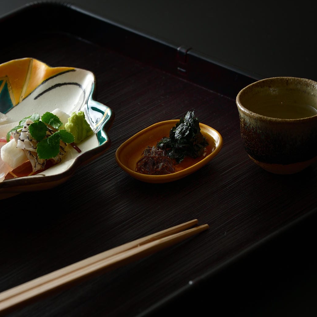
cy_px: 159
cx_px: 67
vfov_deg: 11.8
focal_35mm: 148
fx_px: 1533
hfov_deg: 11.8
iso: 100
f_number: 7.1
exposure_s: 1/200
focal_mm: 72
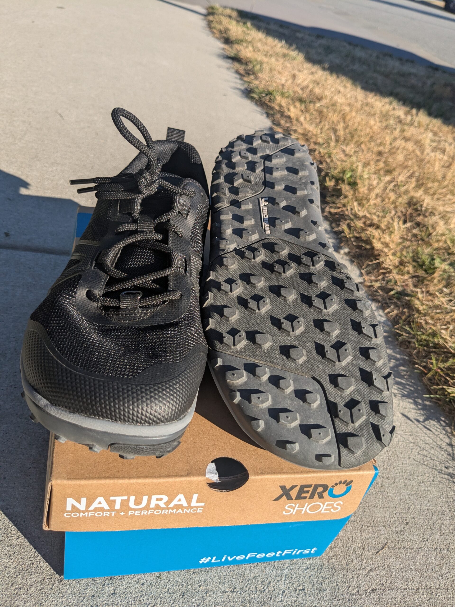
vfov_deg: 65.3
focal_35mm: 27
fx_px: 473
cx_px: 228
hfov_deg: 51.4
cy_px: 304
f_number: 1.73
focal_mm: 4.38
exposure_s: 1/2336
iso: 48
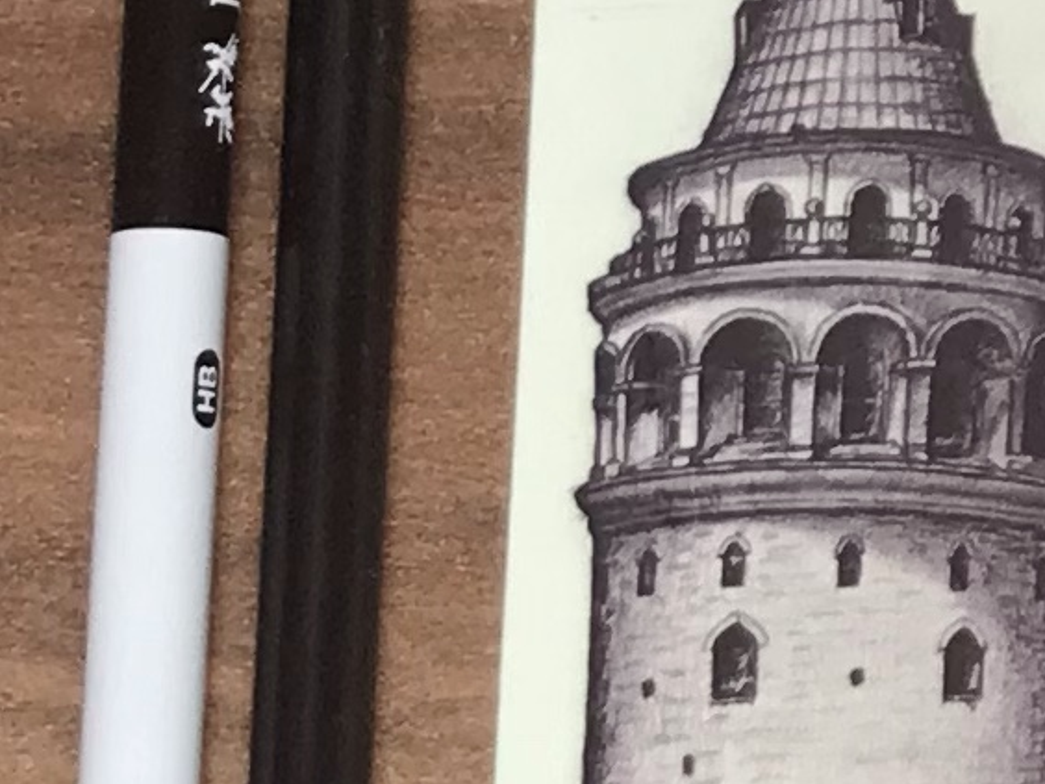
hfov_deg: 9.4
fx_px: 6038
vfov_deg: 7.4
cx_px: 1851
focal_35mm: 200
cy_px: 7
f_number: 1.8
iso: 25
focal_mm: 3.99
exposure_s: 1/50
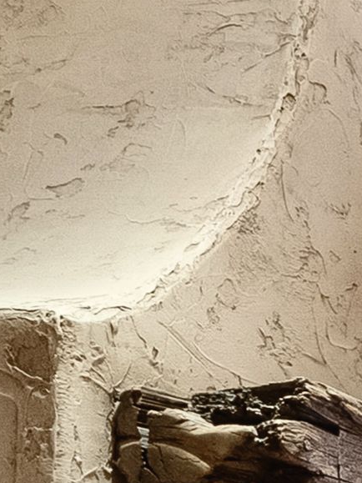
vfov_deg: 15.6
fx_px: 1576
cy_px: 789
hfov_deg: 8.5
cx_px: 1341
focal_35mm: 113
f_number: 9
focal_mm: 16
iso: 640
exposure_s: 1.3
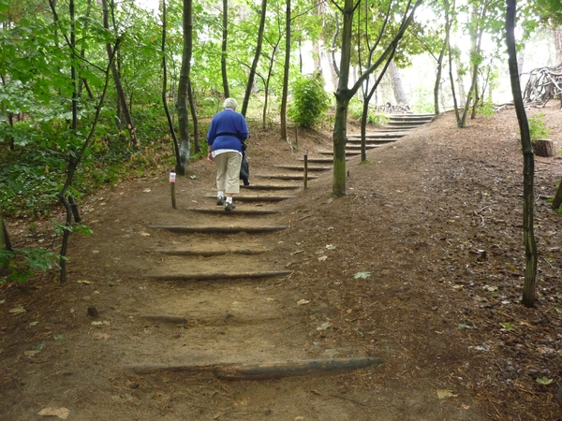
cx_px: 281
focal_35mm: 33
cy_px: 210
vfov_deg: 42.9
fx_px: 536
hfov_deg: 55.4
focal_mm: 5.5
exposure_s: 1/30
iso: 250
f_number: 2.8
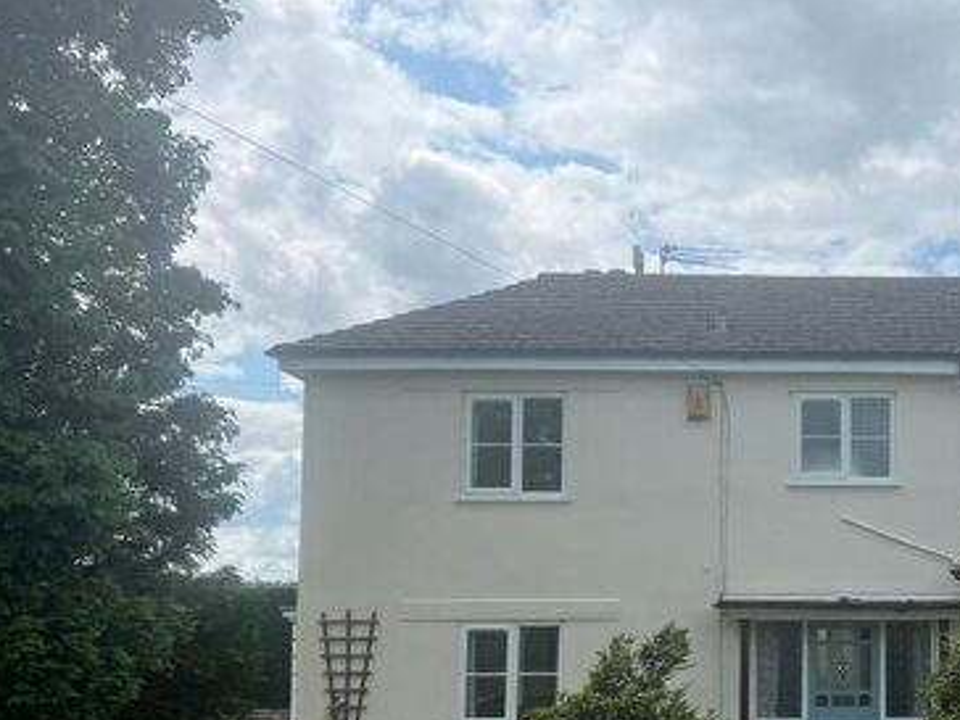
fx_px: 1387
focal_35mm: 50
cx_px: 868
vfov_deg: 28.8
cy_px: 518
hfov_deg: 35.8
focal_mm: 5.7
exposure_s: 1/5882
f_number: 1.5
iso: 50
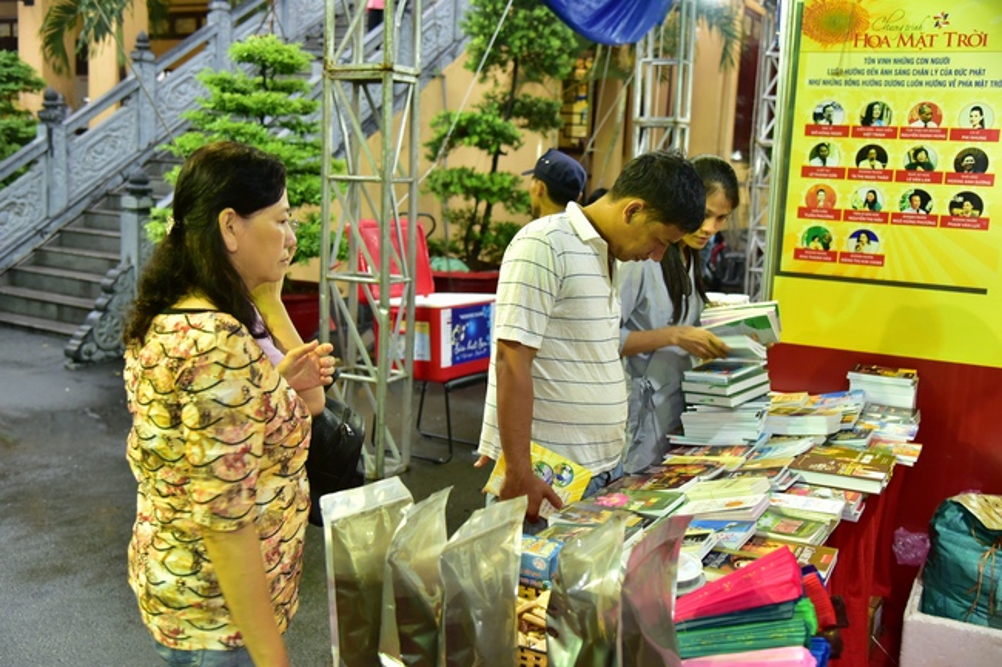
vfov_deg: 35.0
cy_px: 334
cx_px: 501
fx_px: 1057
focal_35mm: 38
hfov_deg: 50.7
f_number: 4
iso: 800
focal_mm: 38
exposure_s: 1/40
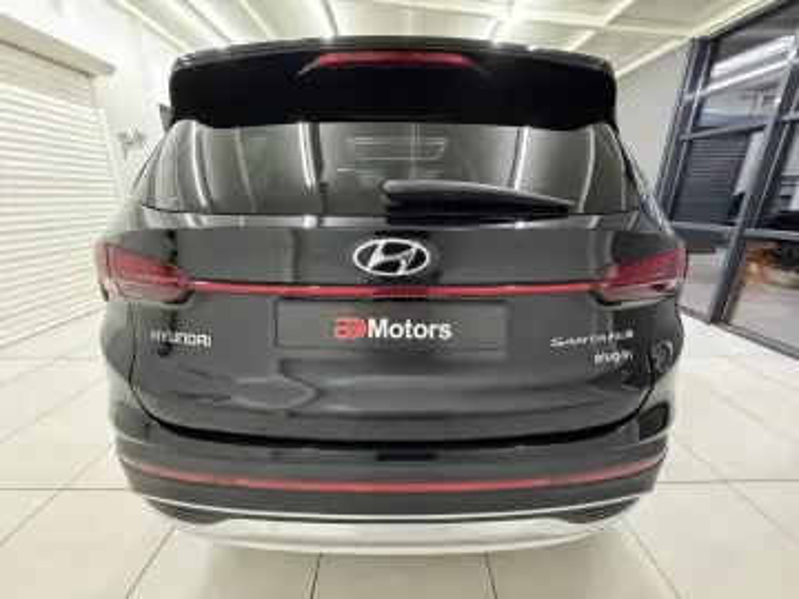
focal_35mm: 14
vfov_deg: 85.7
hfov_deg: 102.1
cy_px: 300
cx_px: 400
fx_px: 323
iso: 1000
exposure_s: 1/33
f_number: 2.2
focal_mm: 2.22
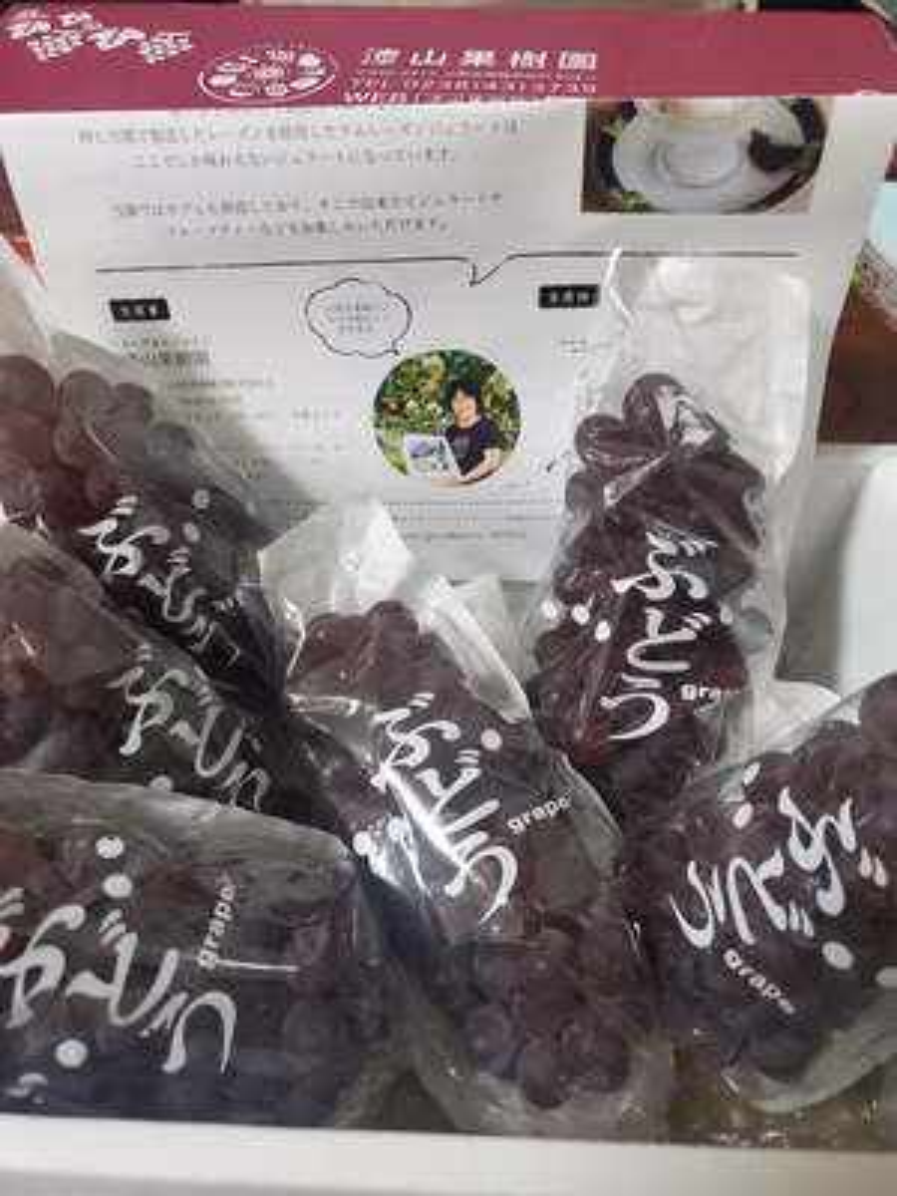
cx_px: 448
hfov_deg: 53.1
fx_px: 898
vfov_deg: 67.3
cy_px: 598
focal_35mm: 26
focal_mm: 4.3
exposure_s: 1/50
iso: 500
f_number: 1.5
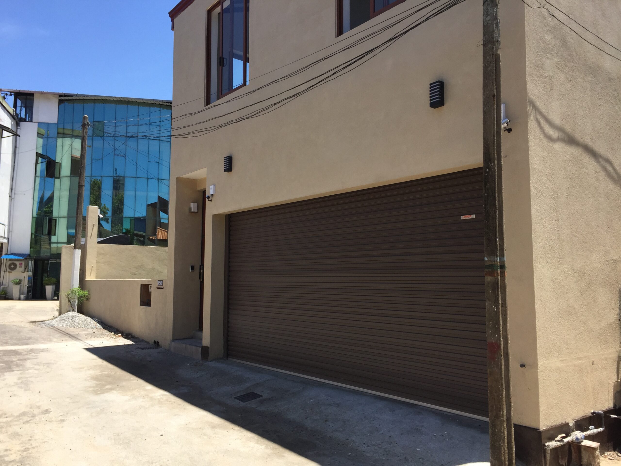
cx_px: 310
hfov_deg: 61.7
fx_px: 520
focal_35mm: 29
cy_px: 233
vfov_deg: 48.2
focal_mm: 4.15
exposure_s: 1/1412
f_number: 2.2
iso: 32
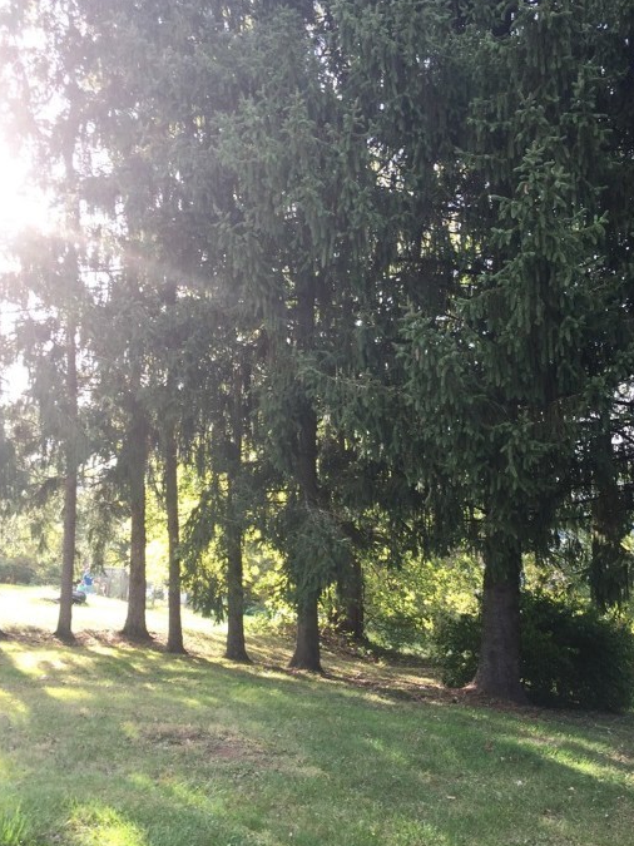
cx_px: 337
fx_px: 806
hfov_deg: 42.9
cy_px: 457
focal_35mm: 33
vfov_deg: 55.3
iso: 32
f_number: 2.2
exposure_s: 1/120
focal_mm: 4.15
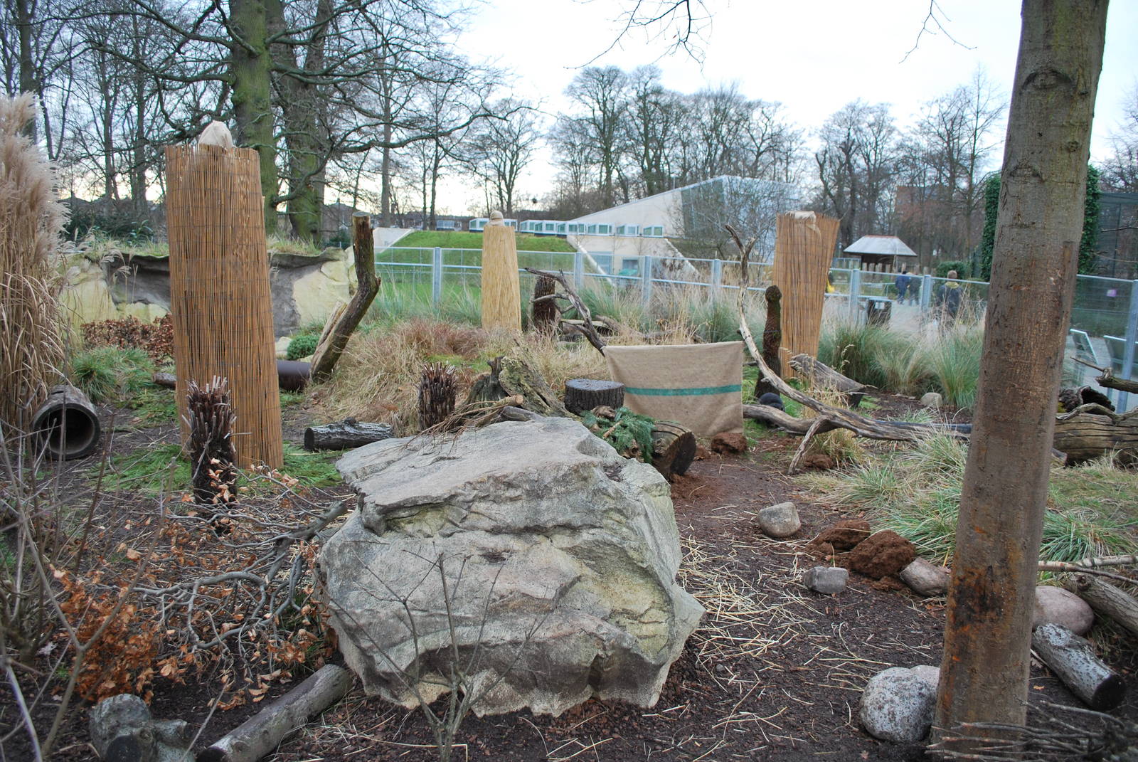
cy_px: 381
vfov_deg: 48.0
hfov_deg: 67.3
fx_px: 855
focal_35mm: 27
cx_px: 569
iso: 200
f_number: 4
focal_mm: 18
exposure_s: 1/60
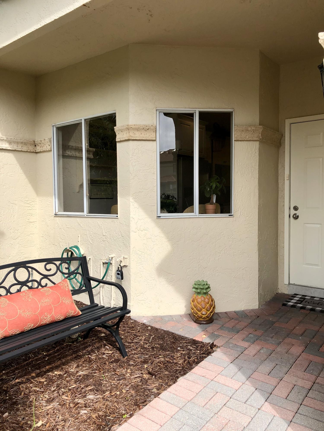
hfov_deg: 49.7
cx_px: 162
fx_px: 349
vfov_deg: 63.4
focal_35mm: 28
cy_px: 216
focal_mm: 3.99
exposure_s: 1/787
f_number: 1.8
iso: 20
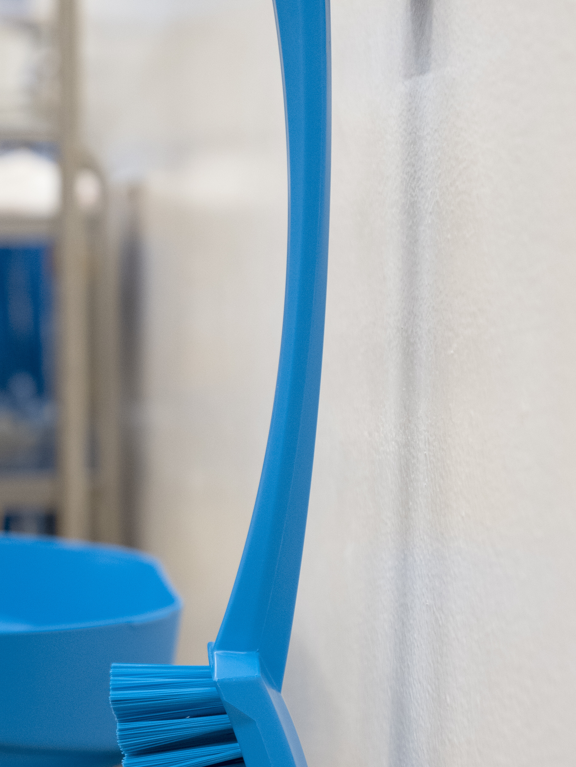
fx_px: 1709
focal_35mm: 77
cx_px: 22
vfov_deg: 25.3
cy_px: 399
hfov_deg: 18.7
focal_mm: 43.3
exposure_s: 1/125
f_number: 4
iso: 2000
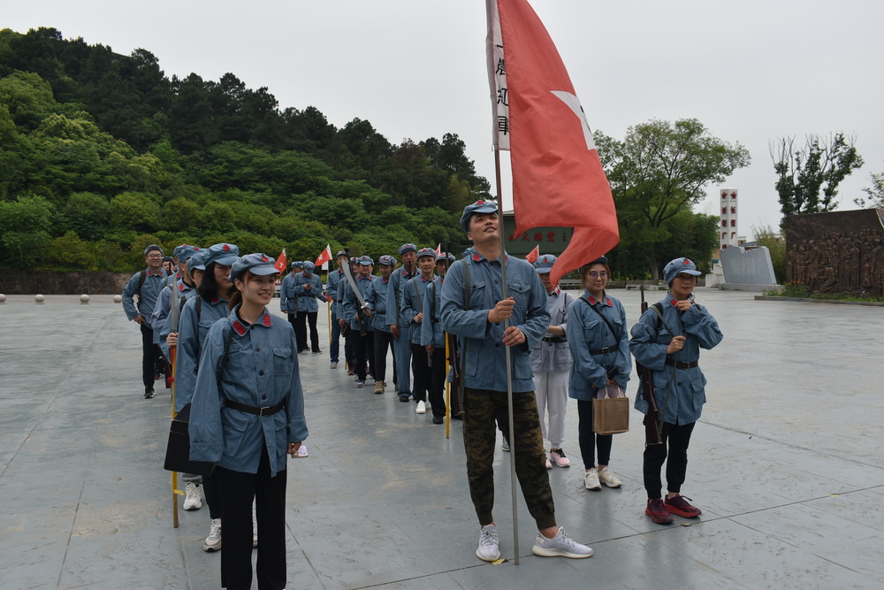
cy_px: 295
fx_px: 737
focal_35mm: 30
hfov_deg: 61.9
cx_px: 442
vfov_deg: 43.6
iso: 110
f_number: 8
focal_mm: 20
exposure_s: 1/250
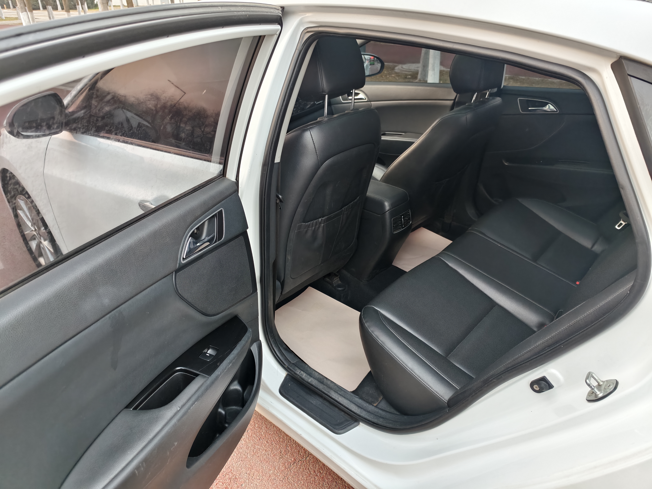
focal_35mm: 23
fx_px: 433
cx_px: 326
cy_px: 244
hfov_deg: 73.9
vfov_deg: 58.9
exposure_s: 1/100
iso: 327
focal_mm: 5.6
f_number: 1.57
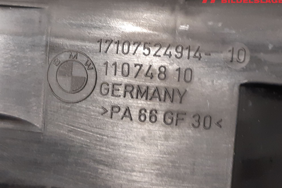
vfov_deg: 46.4
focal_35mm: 28
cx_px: 144
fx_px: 219
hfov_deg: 65.5
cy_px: 88
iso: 200
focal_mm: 3.93
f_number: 1.7
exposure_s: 1/25
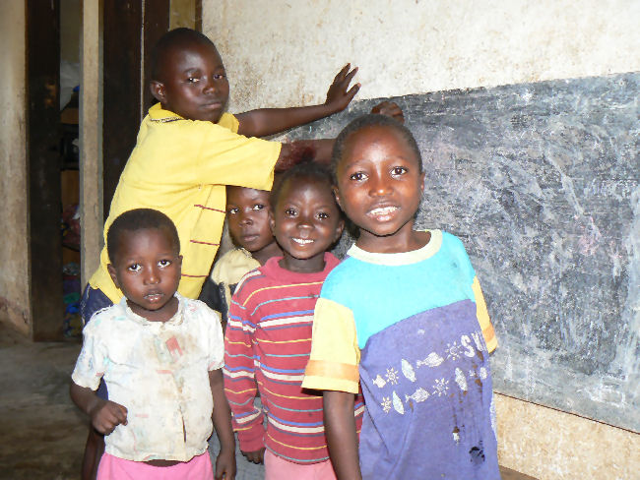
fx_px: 666
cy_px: 240
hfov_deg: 51.3
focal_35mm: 36
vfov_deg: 39.7
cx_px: 320
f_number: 2.8
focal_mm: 6
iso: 100
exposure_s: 1/25
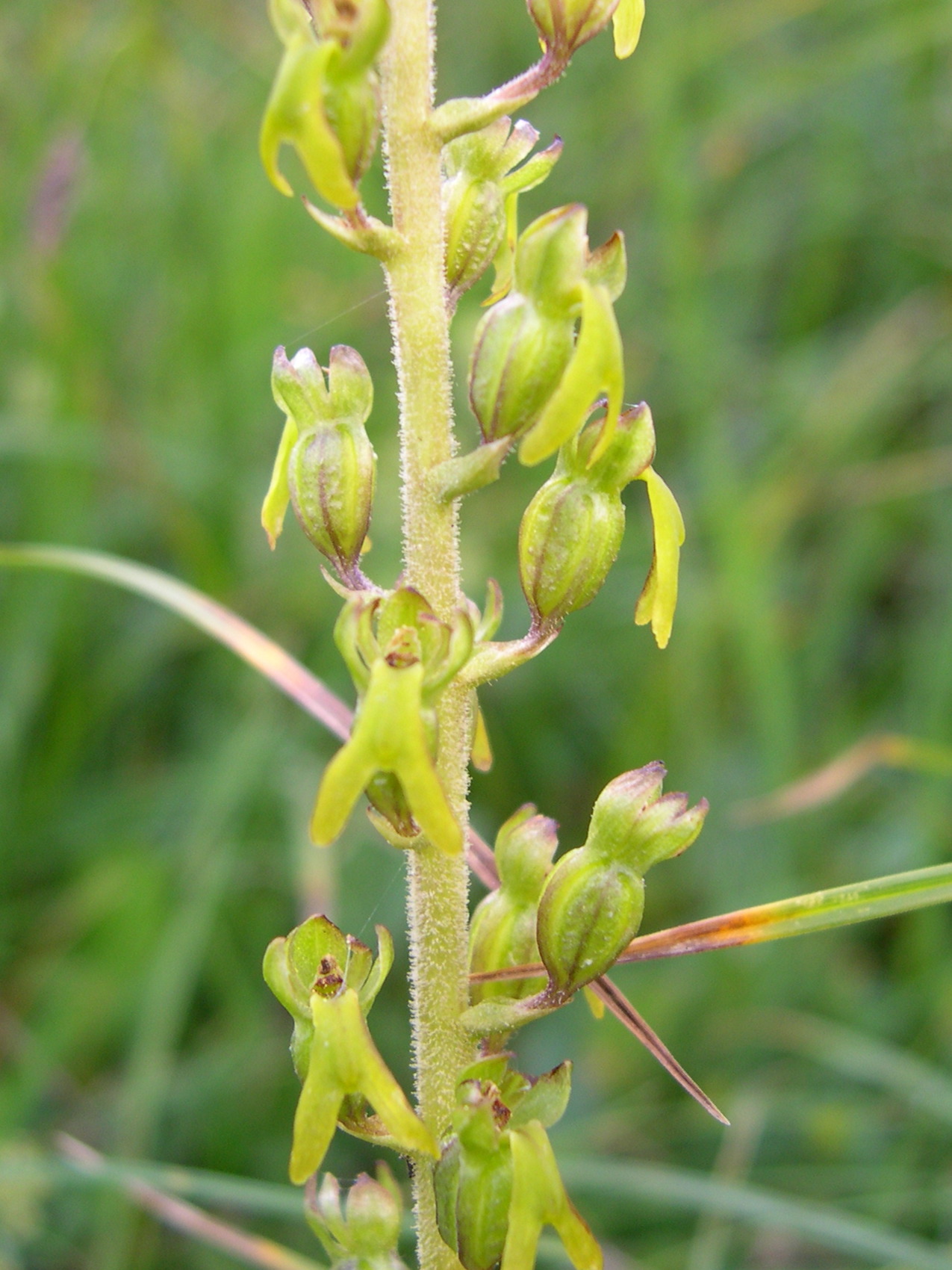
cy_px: 635
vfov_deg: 49.0
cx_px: 476
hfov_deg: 37.7
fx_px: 1393
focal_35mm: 38
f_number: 2.8
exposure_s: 1/101
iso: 100
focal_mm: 8
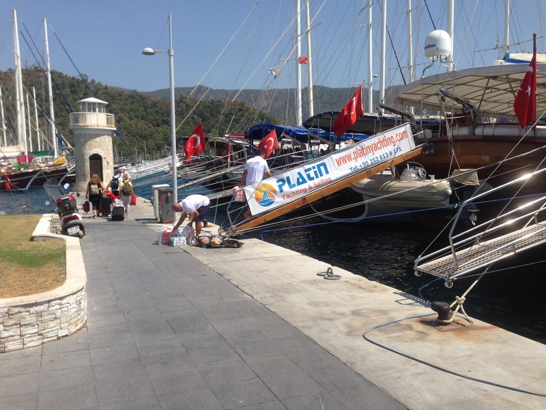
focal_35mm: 33
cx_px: 273
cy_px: 205
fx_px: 521
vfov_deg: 42.9
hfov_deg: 55.4
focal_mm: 4.12
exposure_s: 1/2088
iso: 50
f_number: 2.4
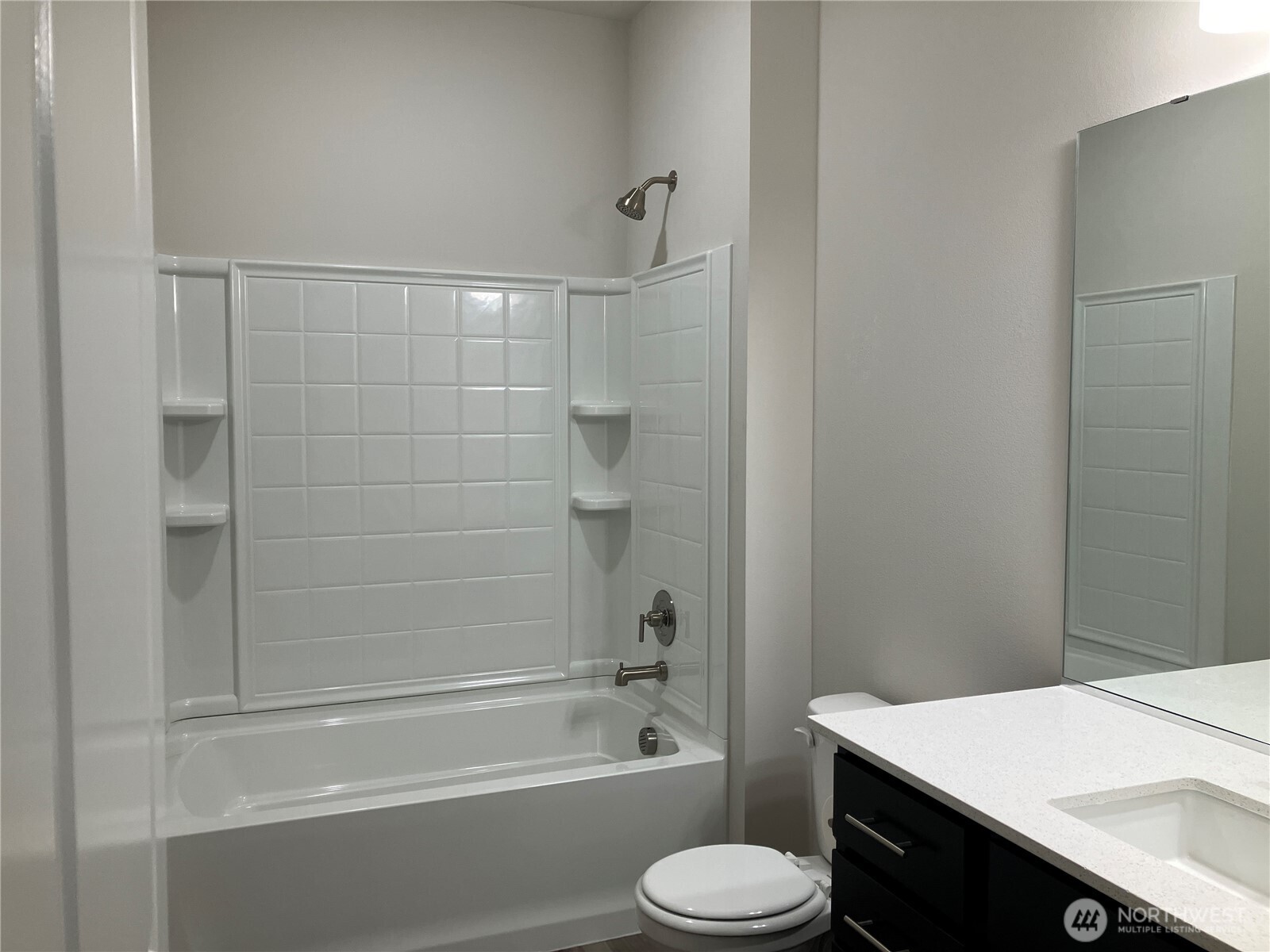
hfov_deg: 63.4
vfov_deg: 49.7
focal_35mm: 28
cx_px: 635
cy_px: 476
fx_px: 1027
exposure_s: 1/120
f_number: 1.8
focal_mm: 3.99
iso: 80
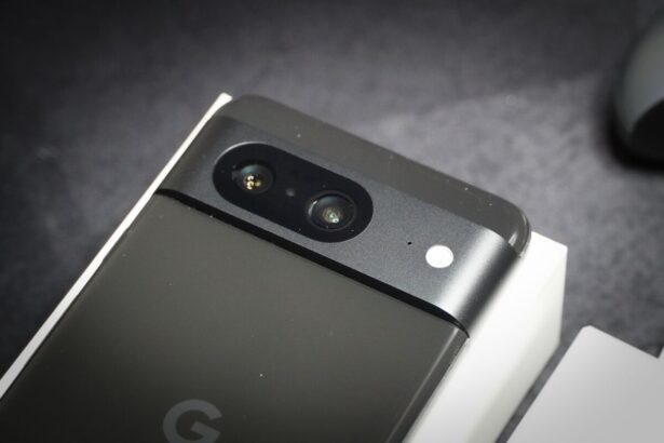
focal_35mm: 129
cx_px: 332
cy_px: 222
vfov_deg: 10.6
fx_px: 2379
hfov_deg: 15.9
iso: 8000
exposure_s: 1/100
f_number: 5.6
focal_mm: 86
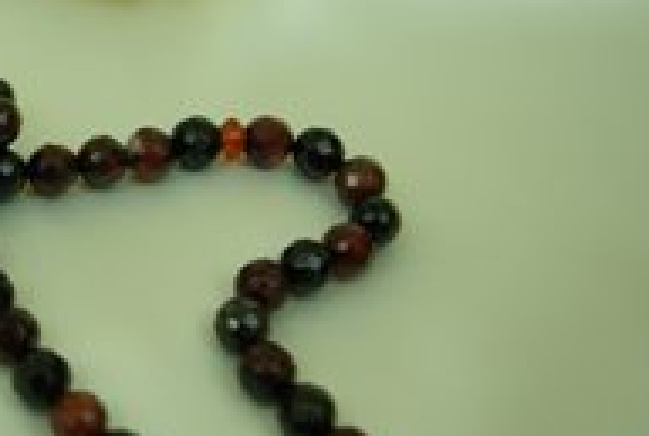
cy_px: 118
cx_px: -14
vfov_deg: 16.3
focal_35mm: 84
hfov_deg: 23.1
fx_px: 1518
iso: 100
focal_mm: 24
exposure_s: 1/2
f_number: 4
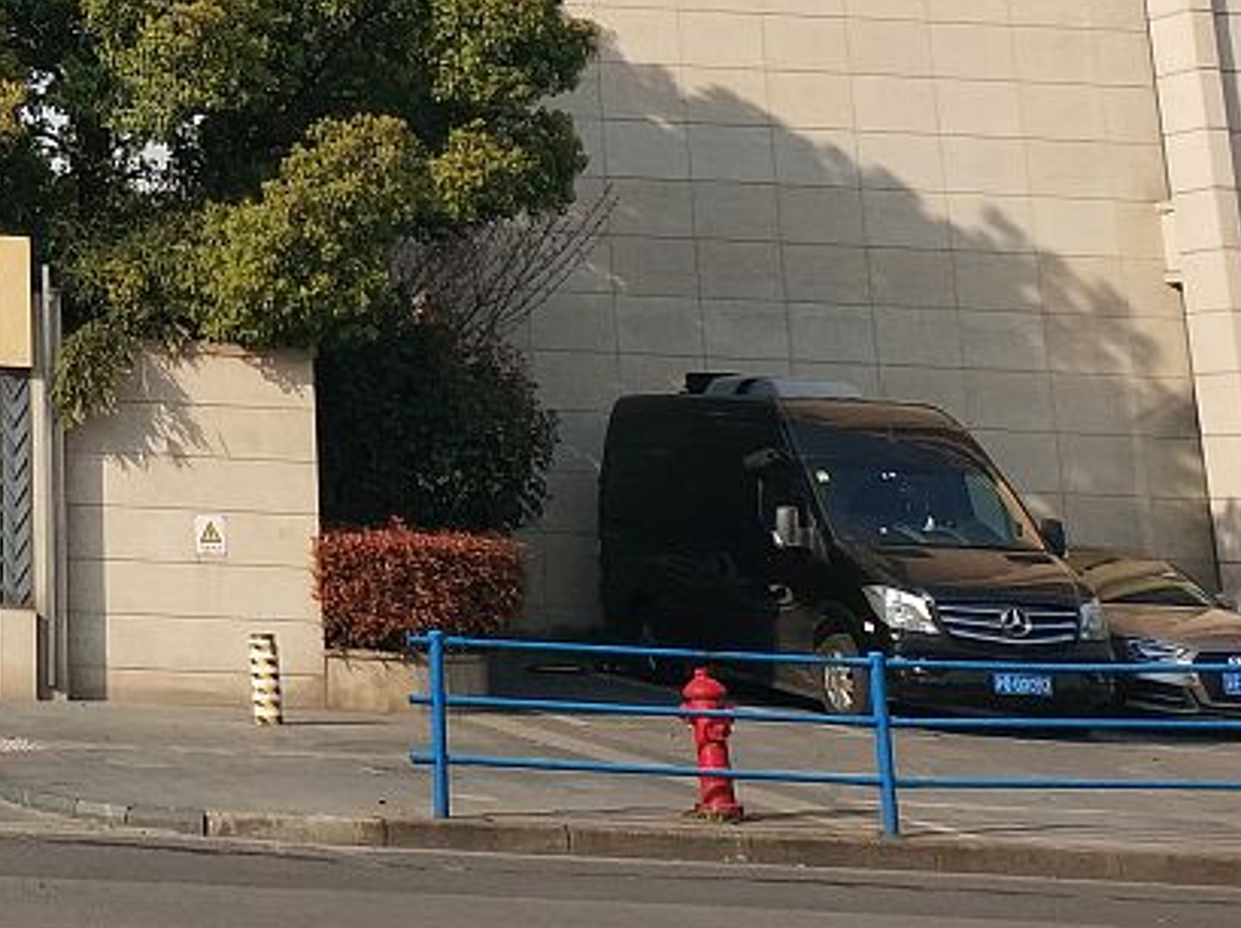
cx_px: -498
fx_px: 3367
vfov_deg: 14.9
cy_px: -352
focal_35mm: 94
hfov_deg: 18.9
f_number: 2
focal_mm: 4.5
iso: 100
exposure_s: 1/1110
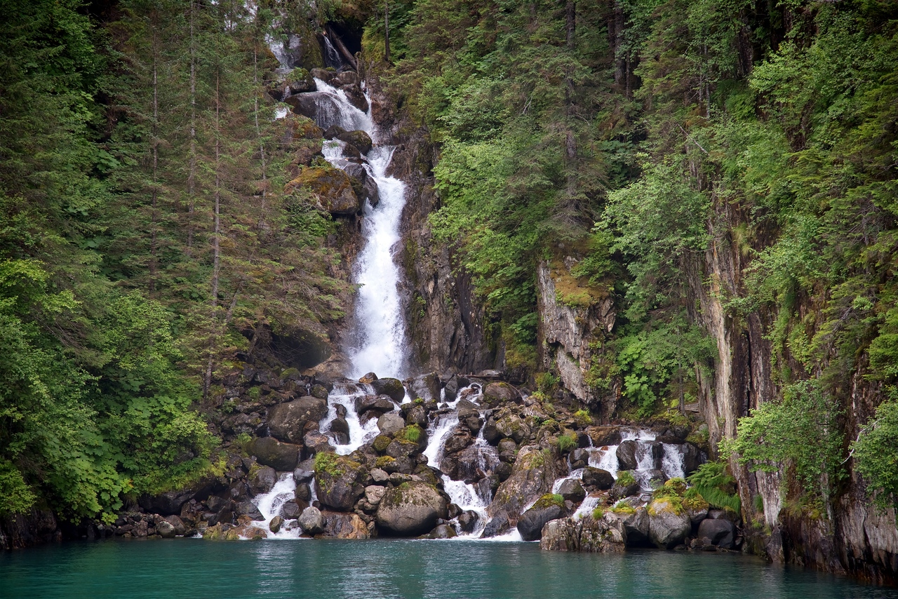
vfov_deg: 11.4
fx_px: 2994
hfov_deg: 17.1
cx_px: 449
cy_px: 300
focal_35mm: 120
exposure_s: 1/250
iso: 250
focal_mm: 120
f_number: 4
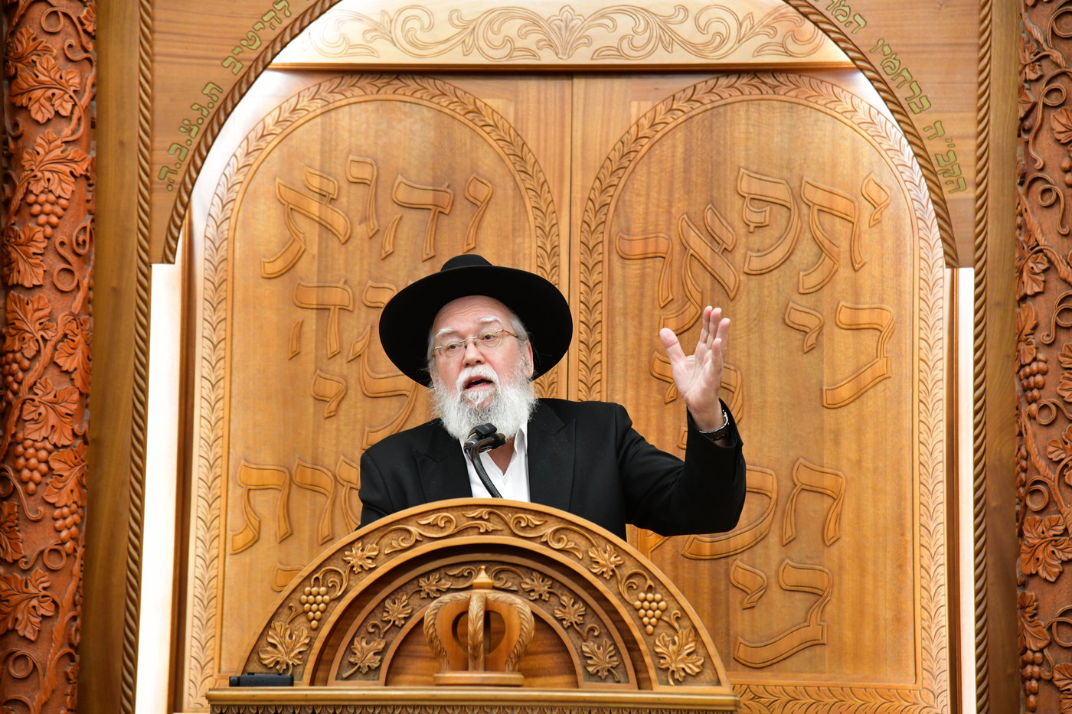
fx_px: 3573
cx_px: 536
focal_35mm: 120
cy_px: 357
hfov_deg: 17.1
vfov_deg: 11.4
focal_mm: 120
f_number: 5.6
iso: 1600
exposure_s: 1/100
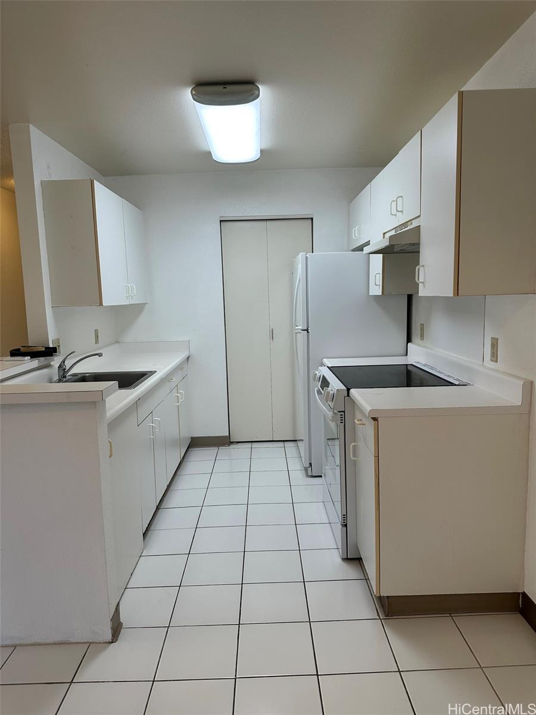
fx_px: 495
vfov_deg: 71.6
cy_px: 358
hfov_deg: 56.8
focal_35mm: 24
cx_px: 268
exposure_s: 1/244
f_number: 1.78
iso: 80
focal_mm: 6.86
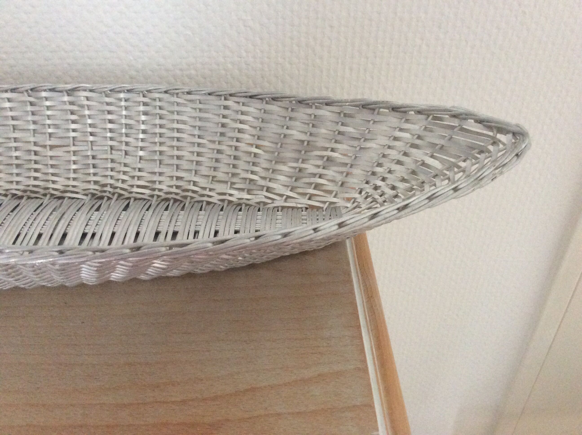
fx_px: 537
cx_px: 291
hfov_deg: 56.9
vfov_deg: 44.1
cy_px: 218
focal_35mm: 32
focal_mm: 3.3
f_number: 2.4
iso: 250
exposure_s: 1/17
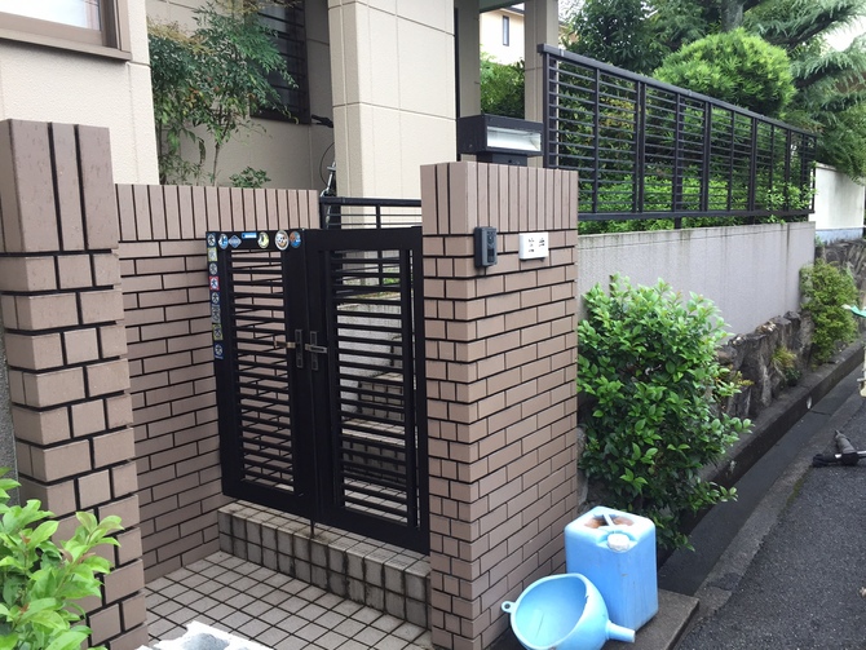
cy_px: 325
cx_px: 433
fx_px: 726
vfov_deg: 48.3
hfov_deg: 61.6
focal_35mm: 29
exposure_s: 1/120
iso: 50
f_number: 2.2
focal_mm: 4.15
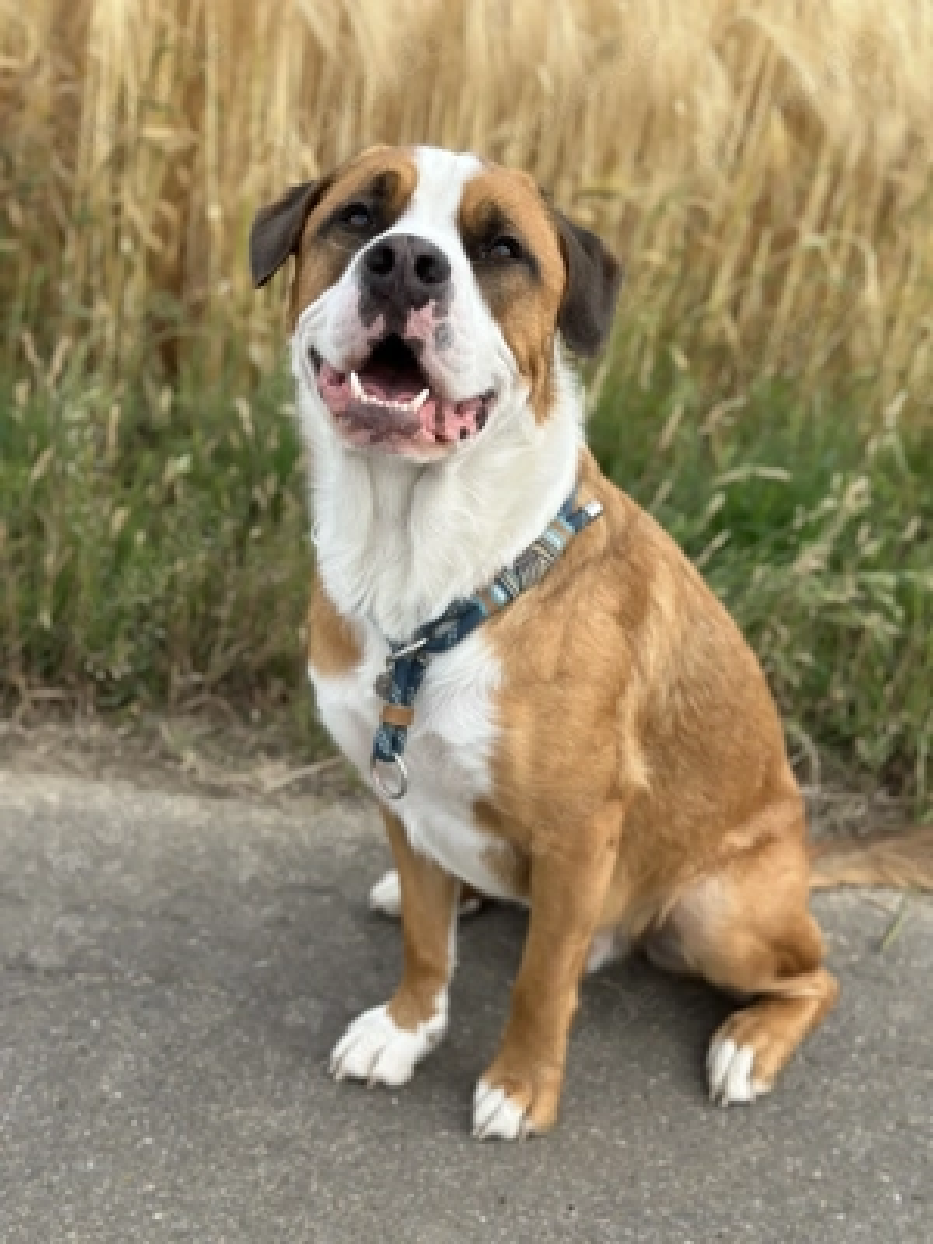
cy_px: 622
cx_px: 466
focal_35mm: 48
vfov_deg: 39.7
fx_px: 1725
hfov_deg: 30.3
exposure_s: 1/2070
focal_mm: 6.86
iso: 80
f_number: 1.78
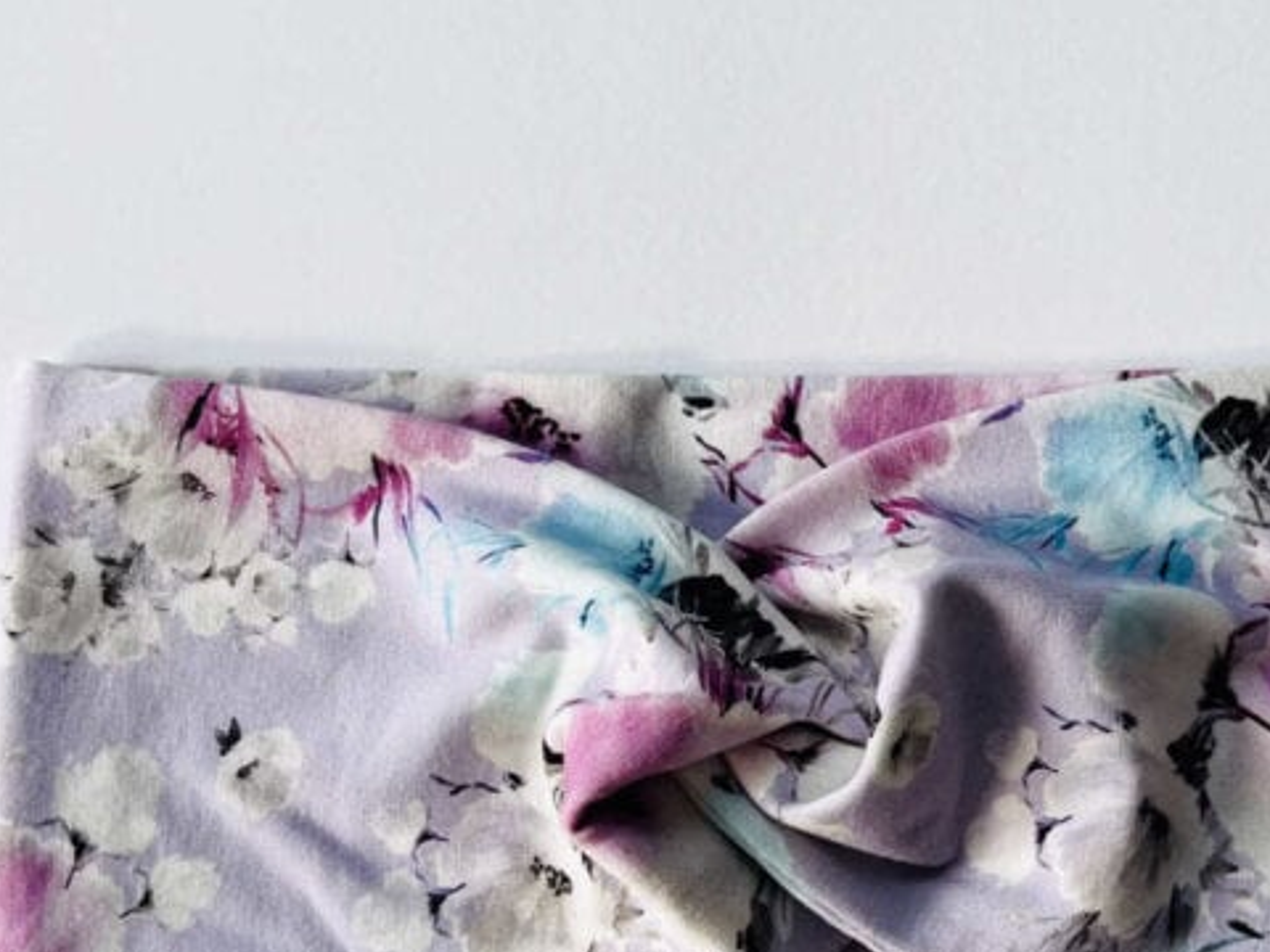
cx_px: 852
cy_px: 722
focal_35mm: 65
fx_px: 2385
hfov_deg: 29.6
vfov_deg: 22.4
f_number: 1.5
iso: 50
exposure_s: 1/316
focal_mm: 5.7
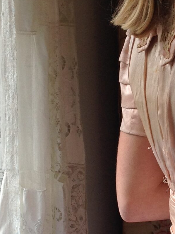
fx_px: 757
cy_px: 170
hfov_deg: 12.9
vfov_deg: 17.5
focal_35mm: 112
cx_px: 198
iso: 50
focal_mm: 4.28
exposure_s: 1/207
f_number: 2.4
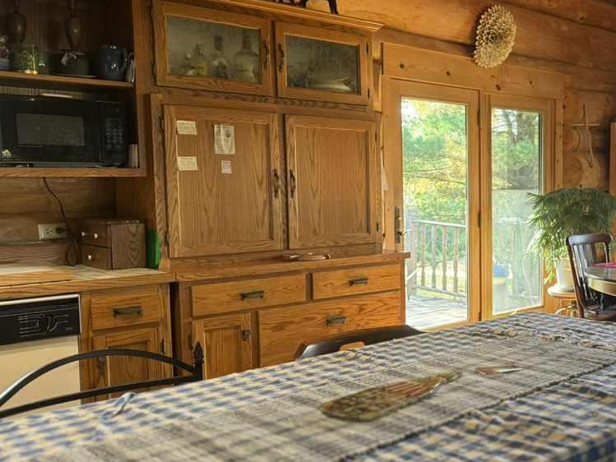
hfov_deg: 43.5
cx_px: 500
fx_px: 730
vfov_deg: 35.1
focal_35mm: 41
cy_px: 246
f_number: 1.78
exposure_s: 1/60
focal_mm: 6.76
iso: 200
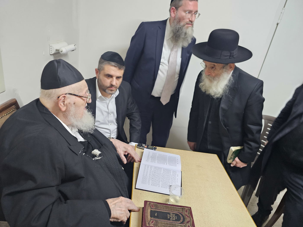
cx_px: 152
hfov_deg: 73.9
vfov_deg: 58.9
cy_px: 114
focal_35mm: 23
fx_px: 201
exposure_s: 1/33
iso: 640
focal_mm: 6.3
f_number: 1.7
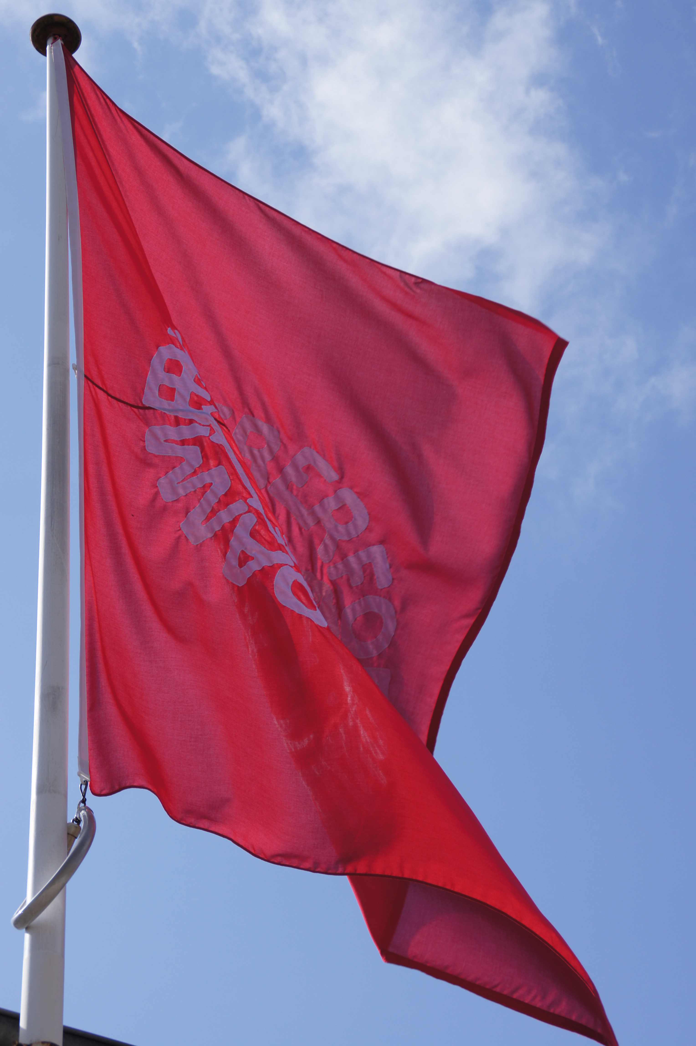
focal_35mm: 90
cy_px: 523
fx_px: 2613
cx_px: 348
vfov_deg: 22.6
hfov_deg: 15.2
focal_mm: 60
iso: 100
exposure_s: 1/320
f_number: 7.1
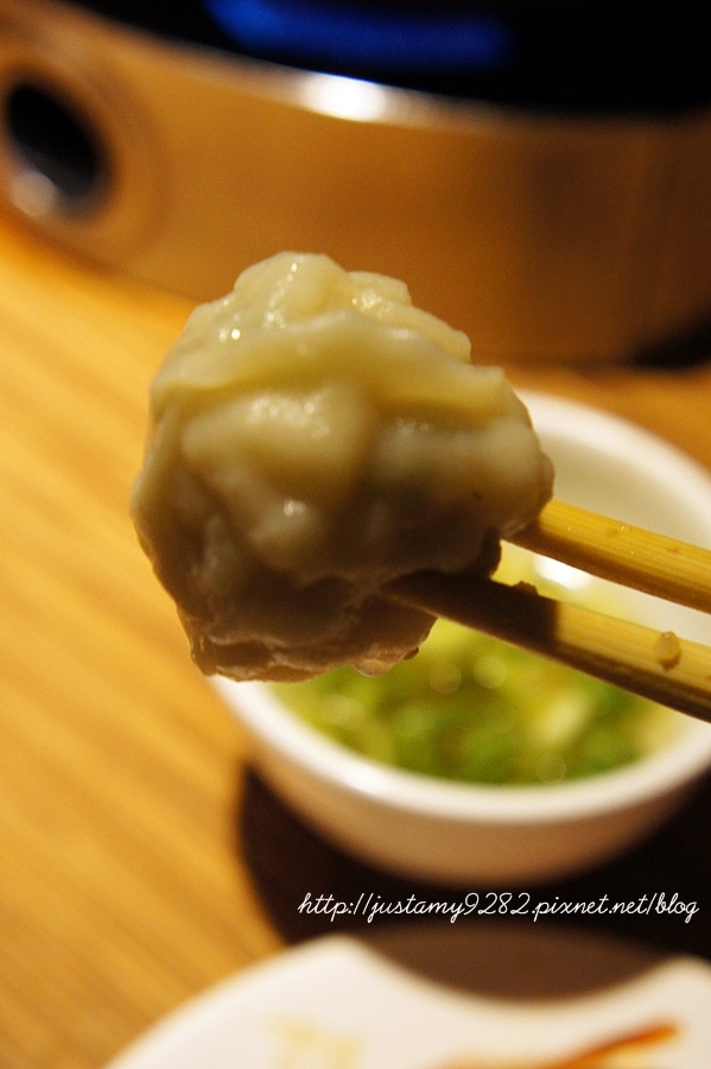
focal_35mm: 62
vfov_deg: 32.6
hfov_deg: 22.1
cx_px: 356
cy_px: 534
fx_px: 1824
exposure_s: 1/40
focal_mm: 41
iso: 1600
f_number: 5.6
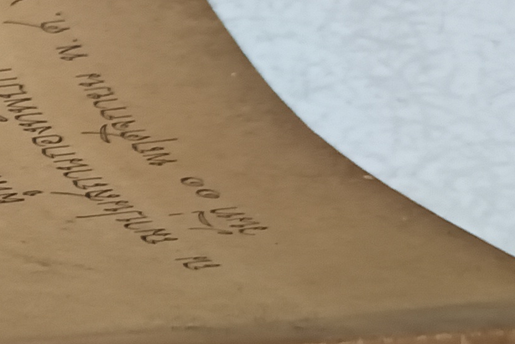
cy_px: 322
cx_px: -513
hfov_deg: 14.3
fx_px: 1717
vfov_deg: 11.3
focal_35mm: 120
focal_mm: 5.31
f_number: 1.7
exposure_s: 1/33.3
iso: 1220
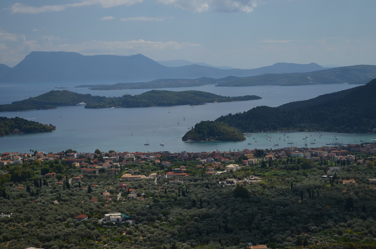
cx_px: 188
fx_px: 860
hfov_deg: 24.7
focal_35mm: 82
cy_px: 124
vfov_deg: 16.5
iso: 100
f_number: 5.6
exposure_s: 1/350
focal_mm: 55
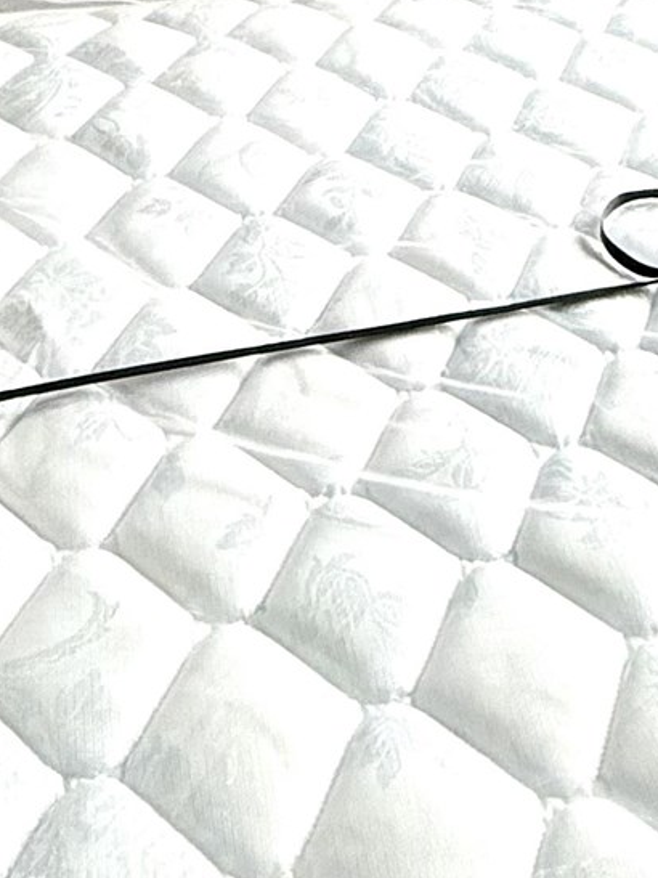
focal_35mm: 59
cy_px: -226
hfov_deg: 24.5
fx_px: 1496
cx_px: 510
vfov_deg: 27.8
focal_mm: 2.22
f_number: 2.2
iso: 200
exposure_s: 1/99
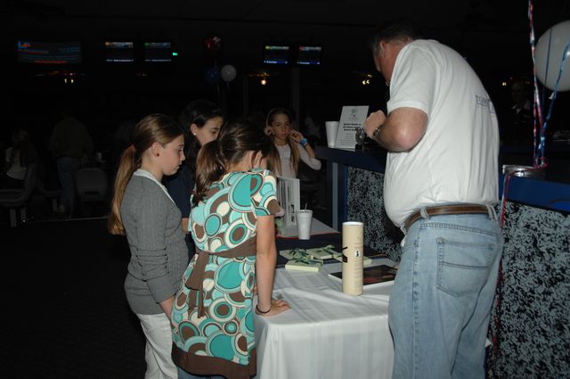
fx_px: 569
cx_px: 285
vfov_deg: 36.8
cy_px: 190
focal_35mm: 36
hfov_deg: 53.2
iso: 200
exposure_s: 1/125
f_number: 3.8
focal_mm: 24
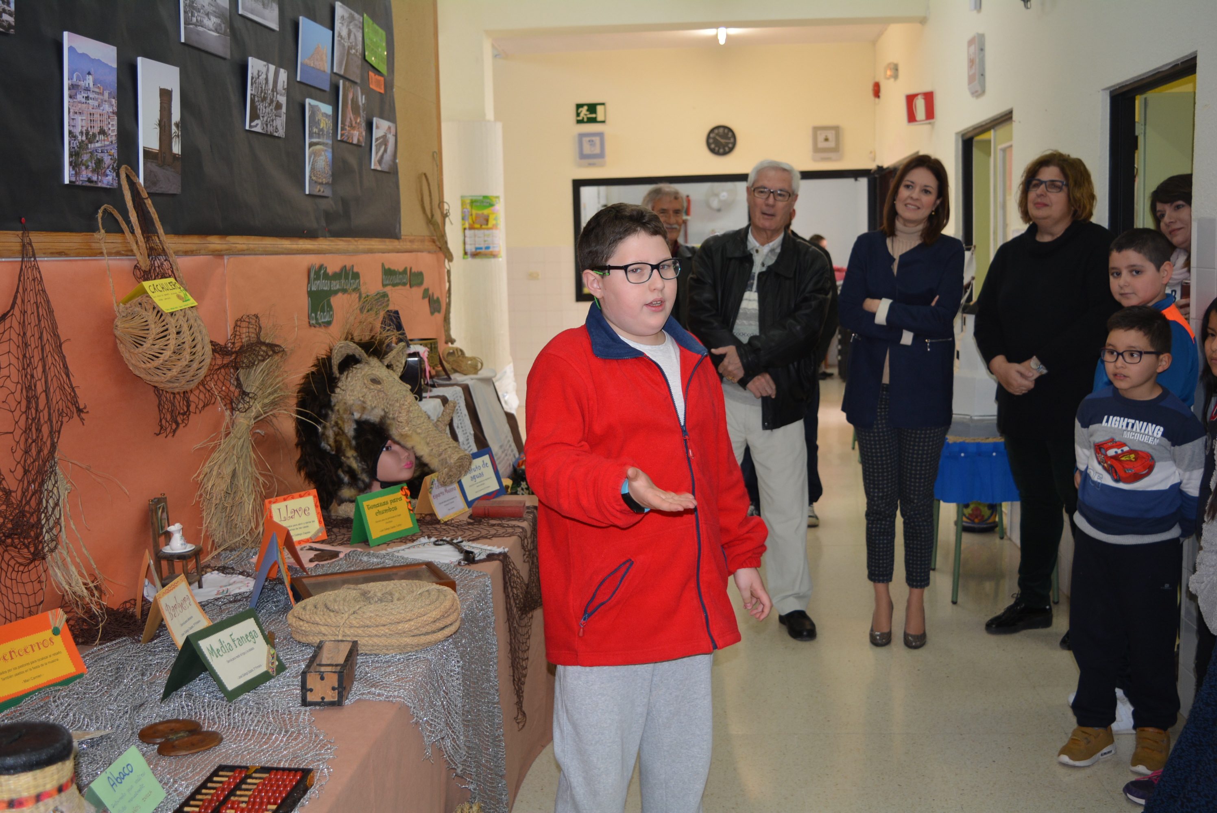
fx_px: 1269
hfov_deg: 51.2
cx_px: 608
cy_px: 406
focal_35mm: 38
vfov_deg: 35.6
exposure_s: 1/60
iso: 450
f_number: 4
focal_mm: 25
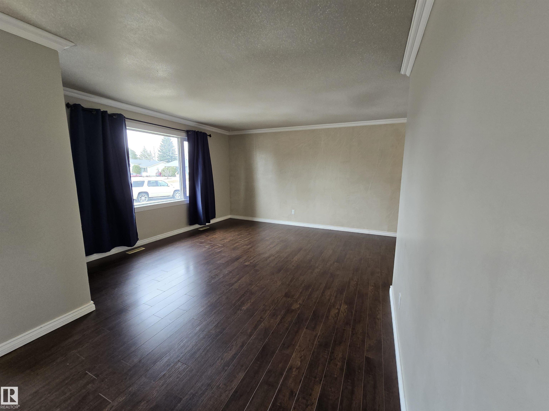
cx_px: 274
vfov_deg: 89.9
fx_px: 206
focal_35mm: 13
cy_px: 206
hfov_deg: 106.2
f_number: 2.2
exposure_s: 1/60
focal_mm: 2.2
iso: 80
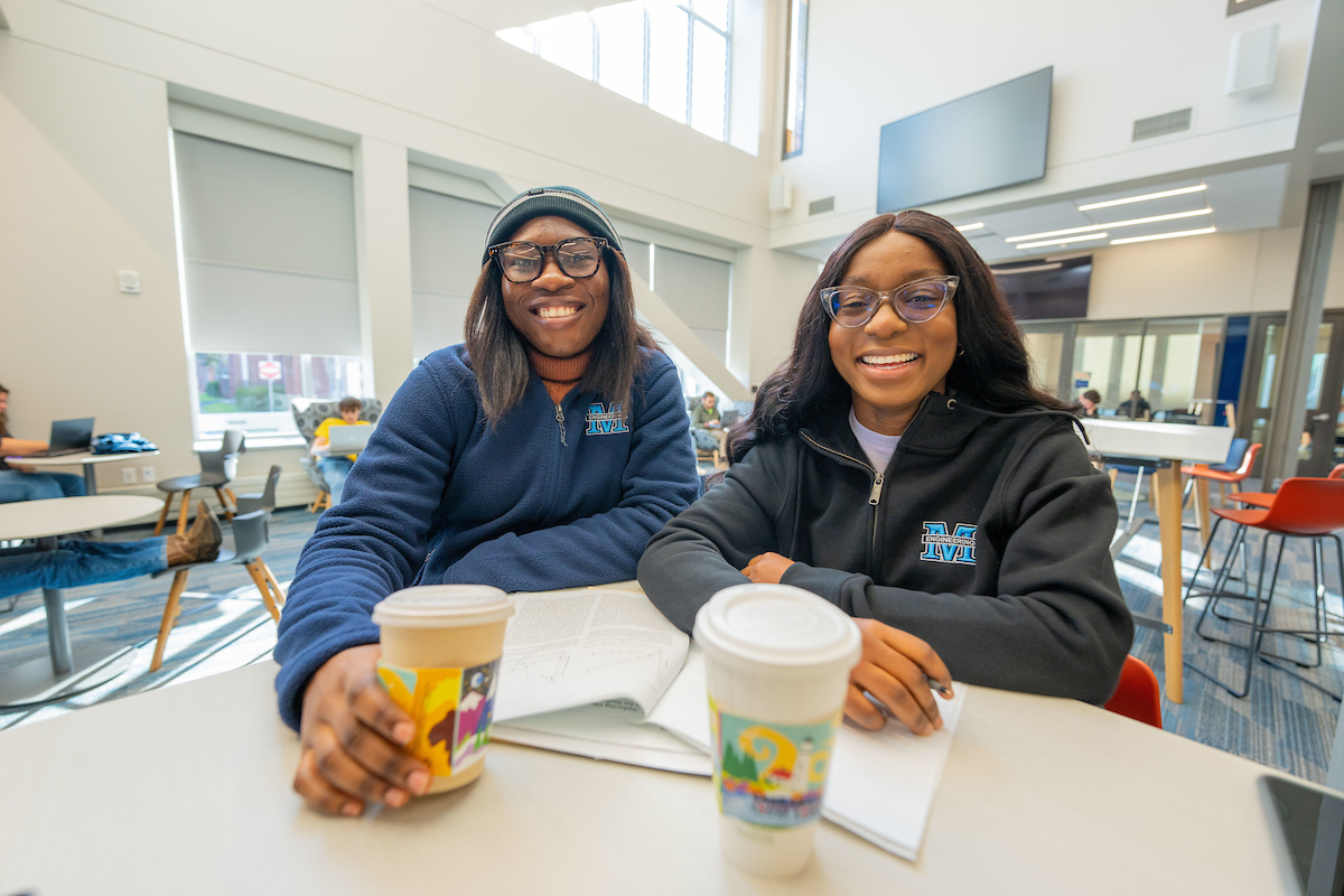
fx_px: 523
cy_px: 448
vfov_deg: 81.2
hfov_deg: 104.3
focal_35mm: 14
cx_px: 672
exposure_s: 1/200
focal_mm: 14
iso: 320
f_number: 2.8
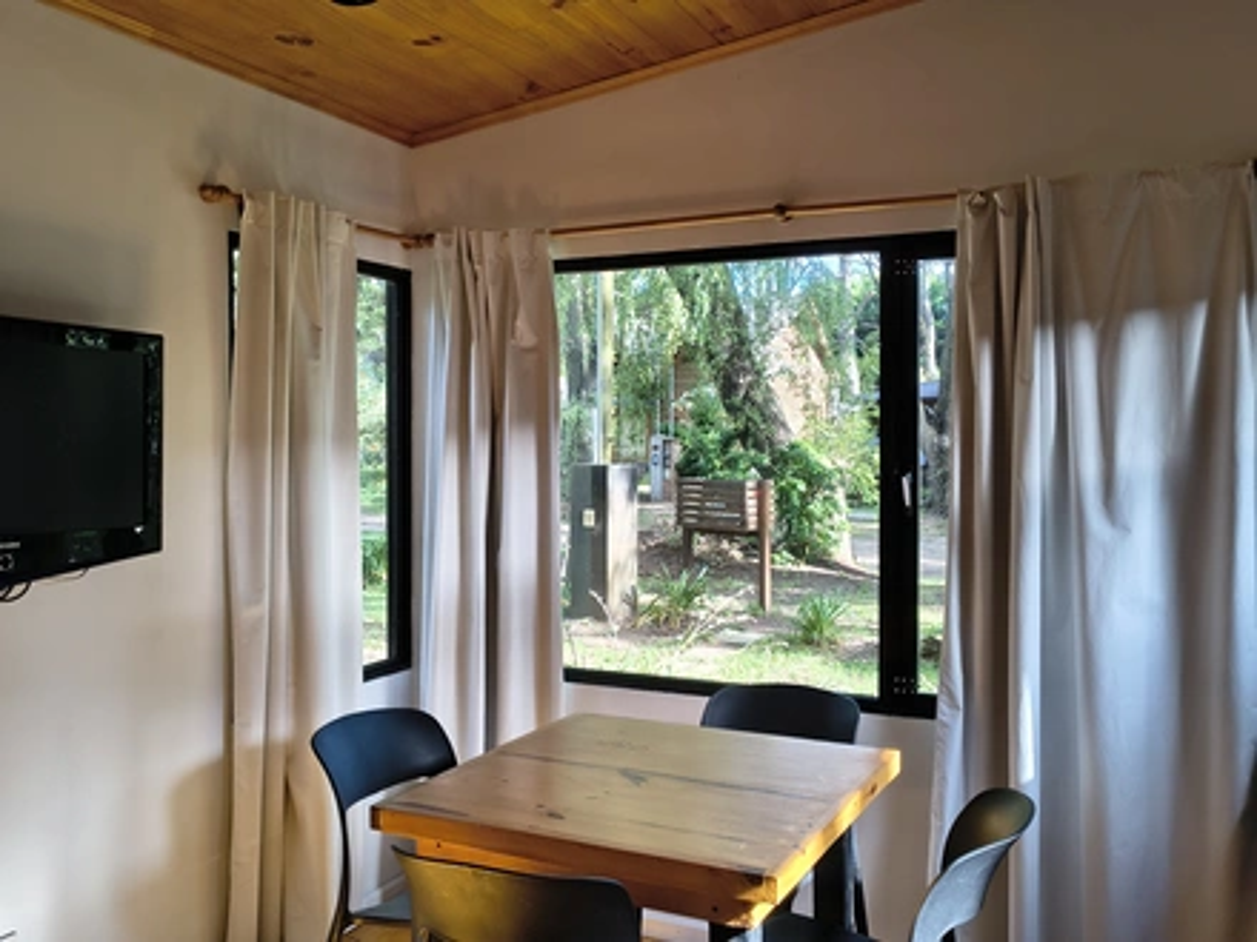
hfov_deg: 71.6
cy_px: 471
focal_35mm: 24
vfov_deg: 56.8
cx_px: 628
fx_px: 872
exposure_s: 1/111
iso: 100
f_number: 1.8
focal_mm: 5.56
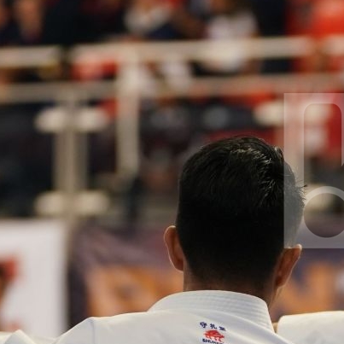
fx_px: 5127
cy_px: 473
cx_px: 364
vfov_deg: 3.8
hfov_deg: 3.8
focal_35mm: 456
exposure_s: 1/500
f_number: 2.8
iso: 1250
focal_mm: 120
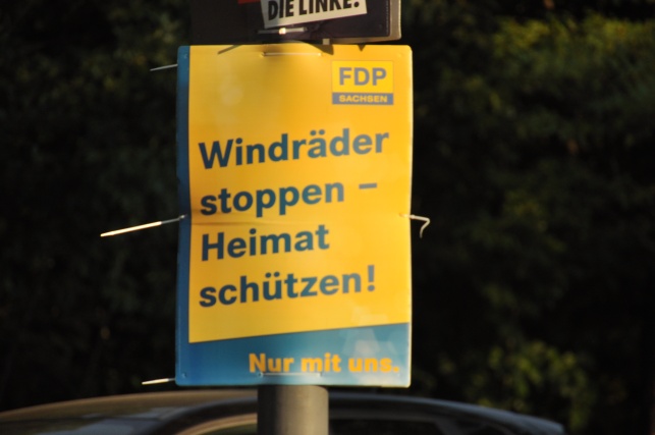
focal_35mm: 300
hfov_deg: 6.9
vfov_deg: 4.6
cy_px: 218
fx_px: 5451
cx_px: 328
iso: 400
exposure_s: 1/1250
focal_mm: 200
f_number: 6.3
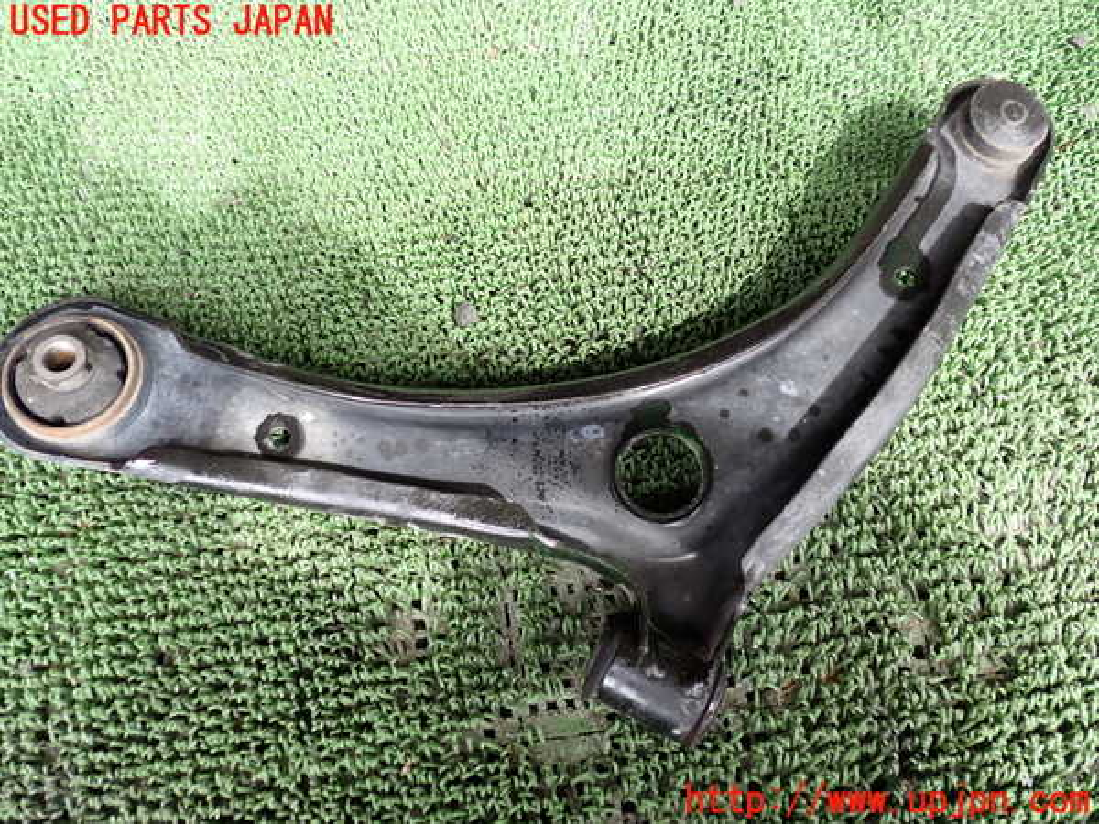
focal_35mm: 30
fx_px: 952
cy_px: 412
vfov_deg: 46.8
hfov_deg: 60.0
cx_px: 550
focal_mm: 5.4
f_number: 2.3
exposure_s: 1/125
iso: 160
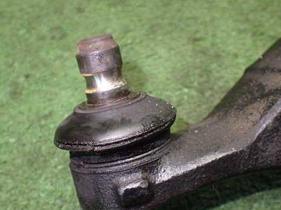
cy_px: 117
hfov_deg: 47.9
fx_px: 316
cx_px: 133
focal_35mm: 39
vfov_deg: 36.7
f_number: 2.3
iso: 800
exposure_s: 1/125
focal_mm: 5.4
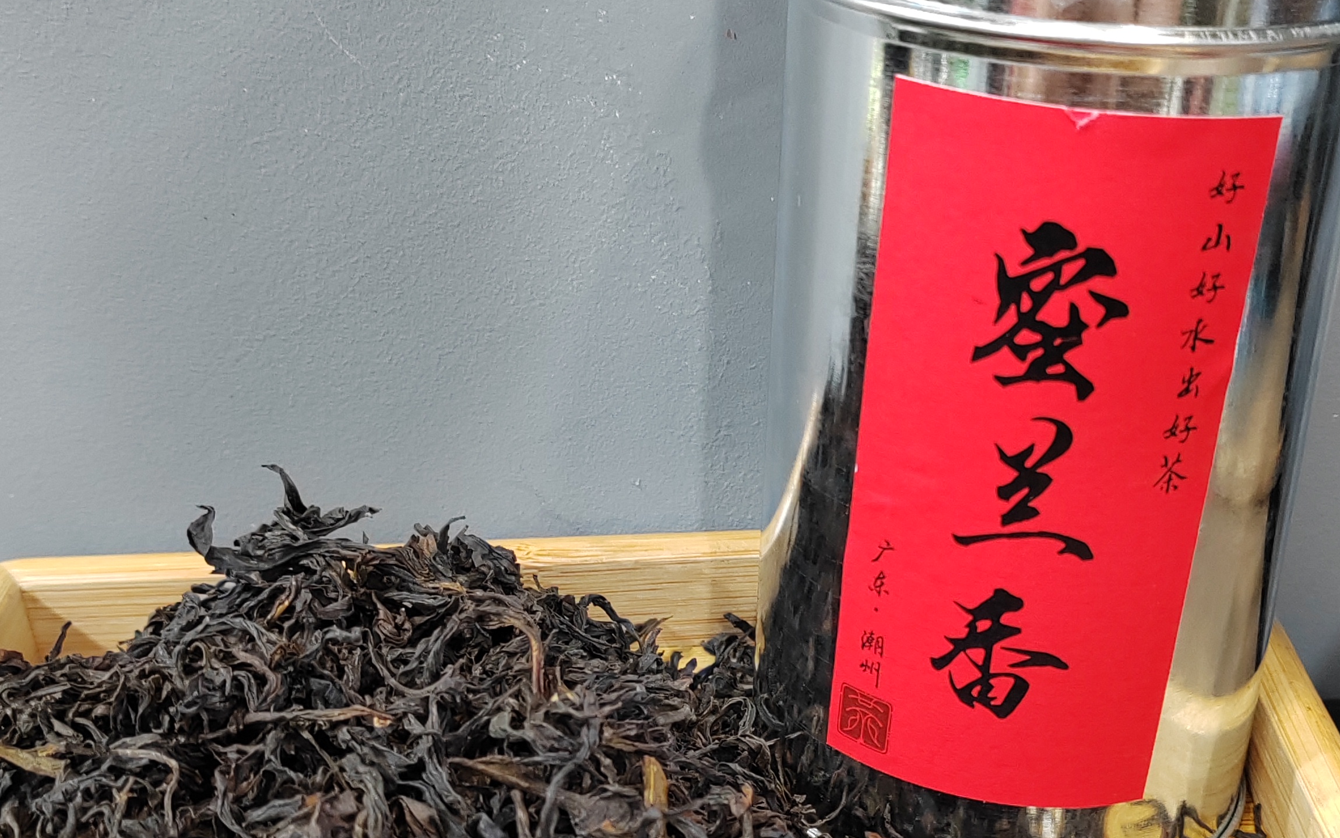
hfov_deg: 39.5
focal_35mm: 51
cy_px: 592
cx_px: 718
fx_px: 1863
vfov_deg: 25.1
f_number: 1.9
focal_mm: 5.52
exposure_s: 1/33
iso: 1250
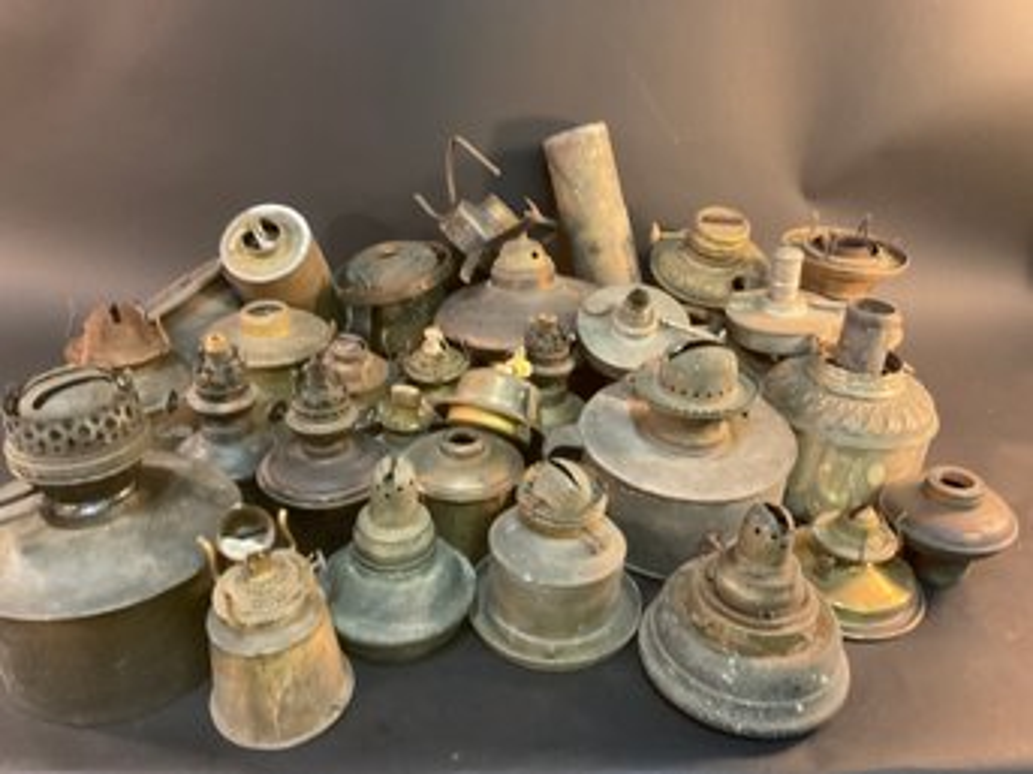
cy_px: 387
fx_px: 865
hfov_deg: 61.7
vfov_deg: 48.2
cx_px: 516
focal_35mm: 29
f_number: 1.8
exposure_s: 1/40
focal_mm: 3
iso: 320
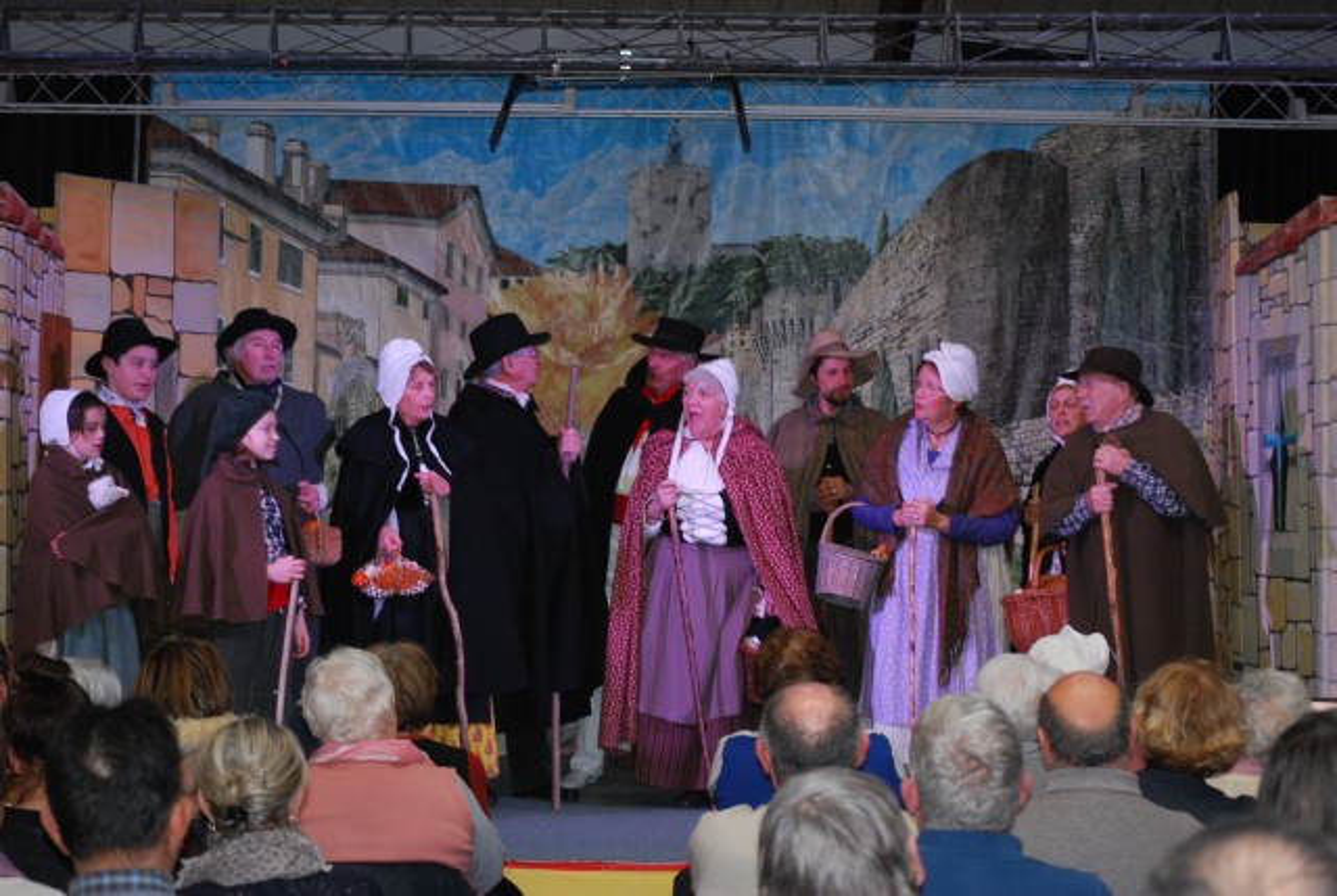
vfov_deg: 15.2
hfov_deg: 22.6
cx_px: 668
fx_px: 3348
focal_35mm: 90
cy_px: 448
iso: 800
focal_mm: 60
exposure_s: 1/60
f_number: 5
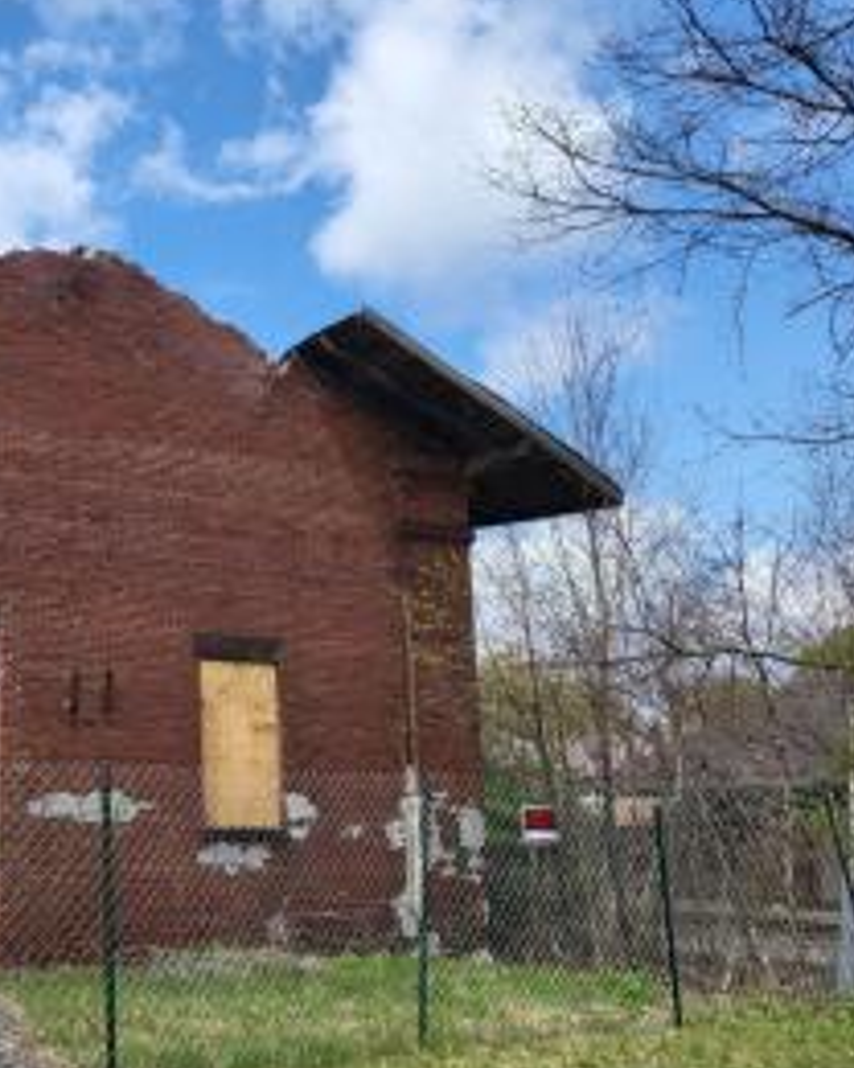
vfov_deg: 46.8
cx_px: 57
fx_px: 1232
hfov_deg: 35.6
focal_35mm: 39
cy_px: 587
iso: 50
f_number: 1.8
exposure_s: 1/2730
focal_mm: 4.25
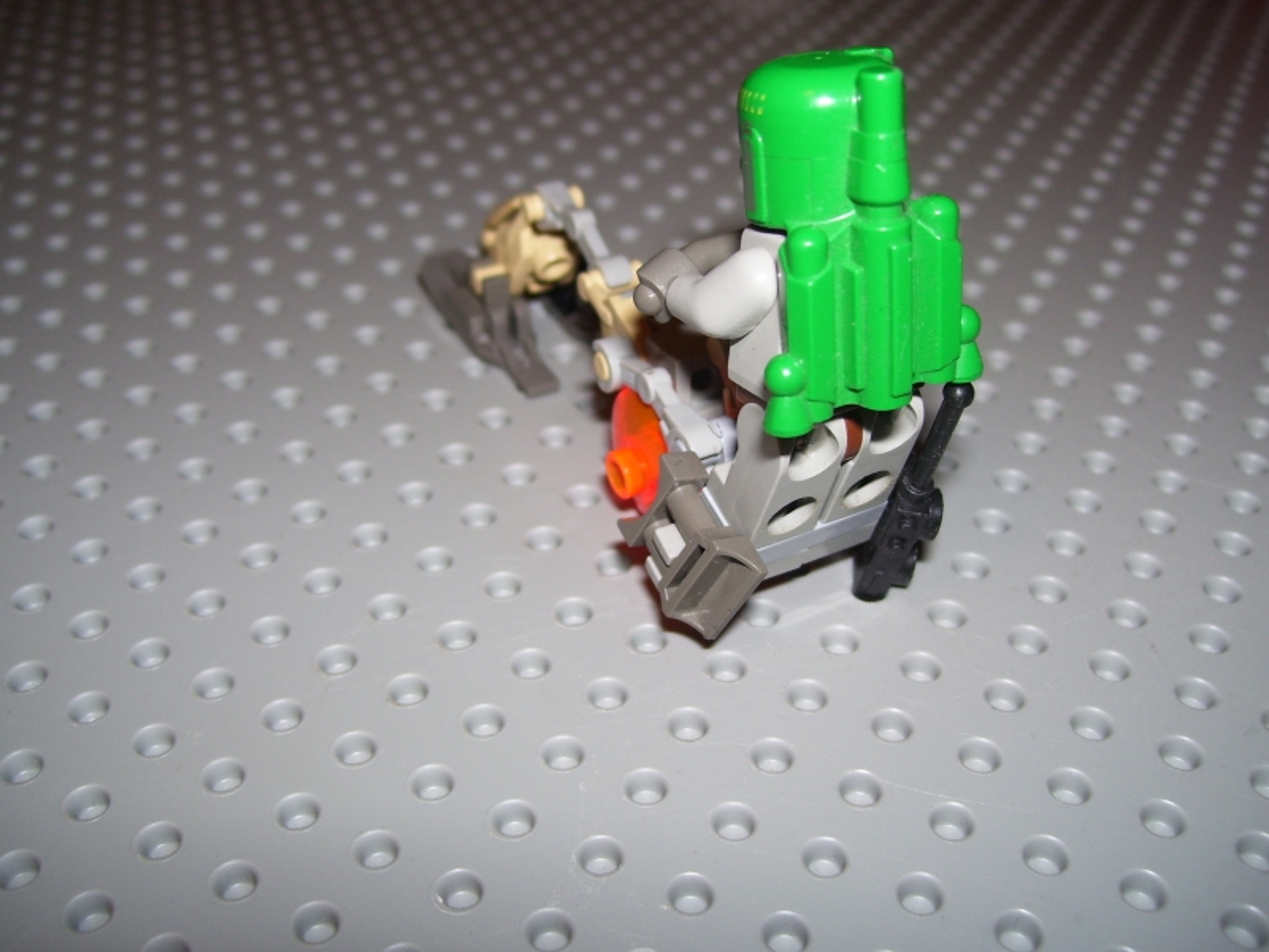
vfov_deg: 38.7
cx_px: 634
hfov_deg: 50.1
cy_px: 476
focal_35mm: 37
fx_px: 1356
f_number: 2.7
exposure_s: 1/60
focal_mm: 6
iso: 80
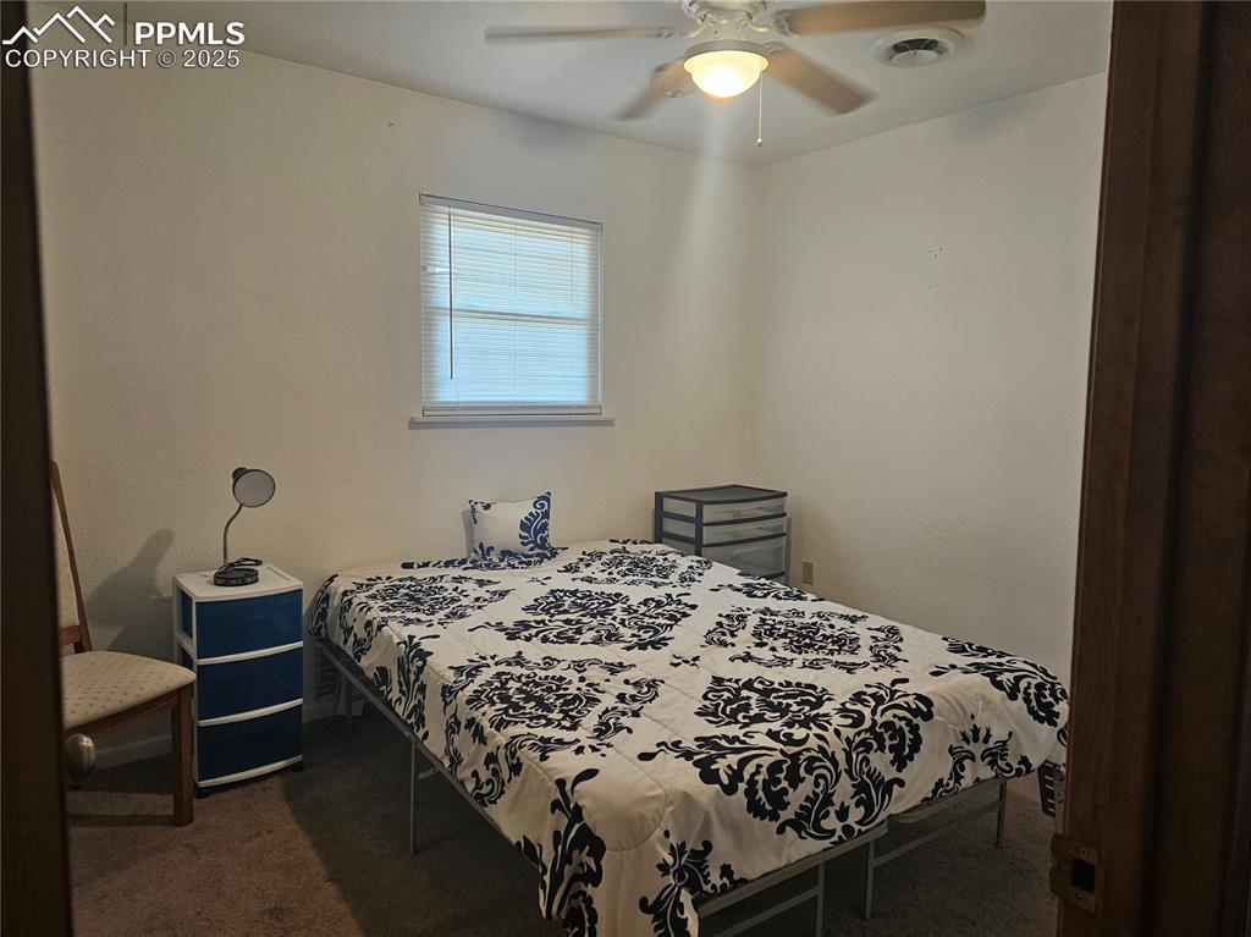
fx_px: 831
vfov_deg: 58.8
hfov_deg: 74.0
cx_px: 626
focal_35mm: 23
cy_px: 468
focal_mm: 6.3
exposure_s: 1/120
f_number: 1.7
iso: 200
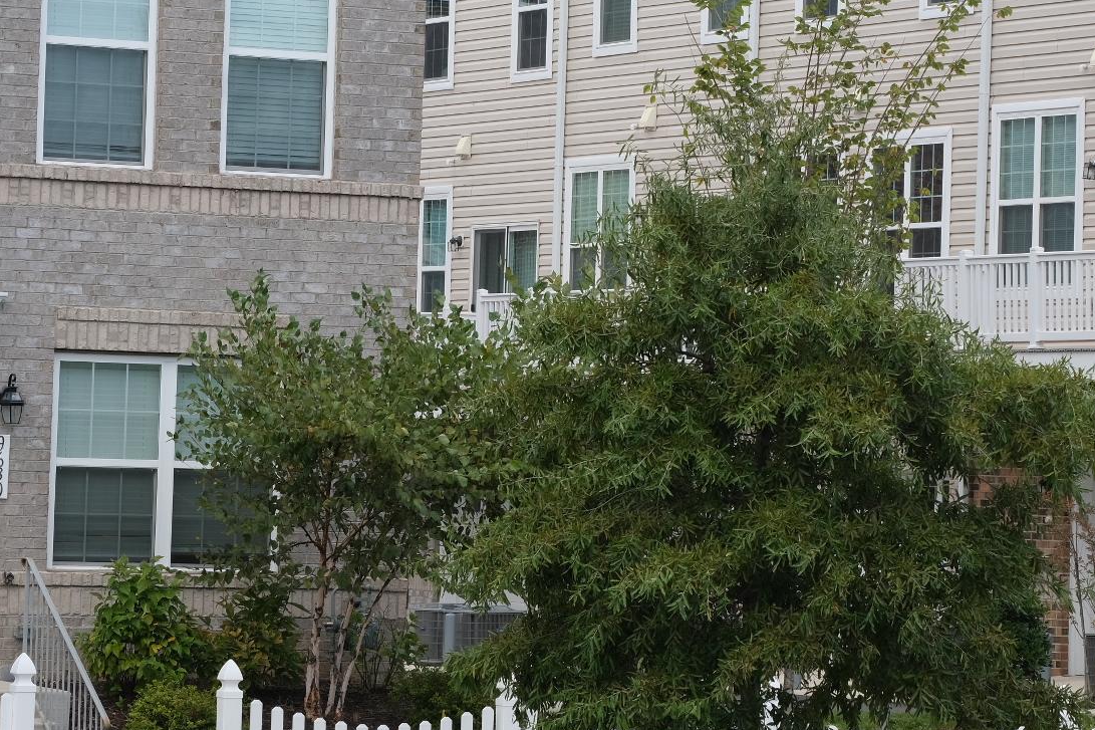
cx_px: 809
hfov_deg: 12.0
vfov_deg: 8.0
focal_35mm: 171
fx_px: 5200
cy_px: 219
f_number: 10
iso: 320
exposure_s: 1/160
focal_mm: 70
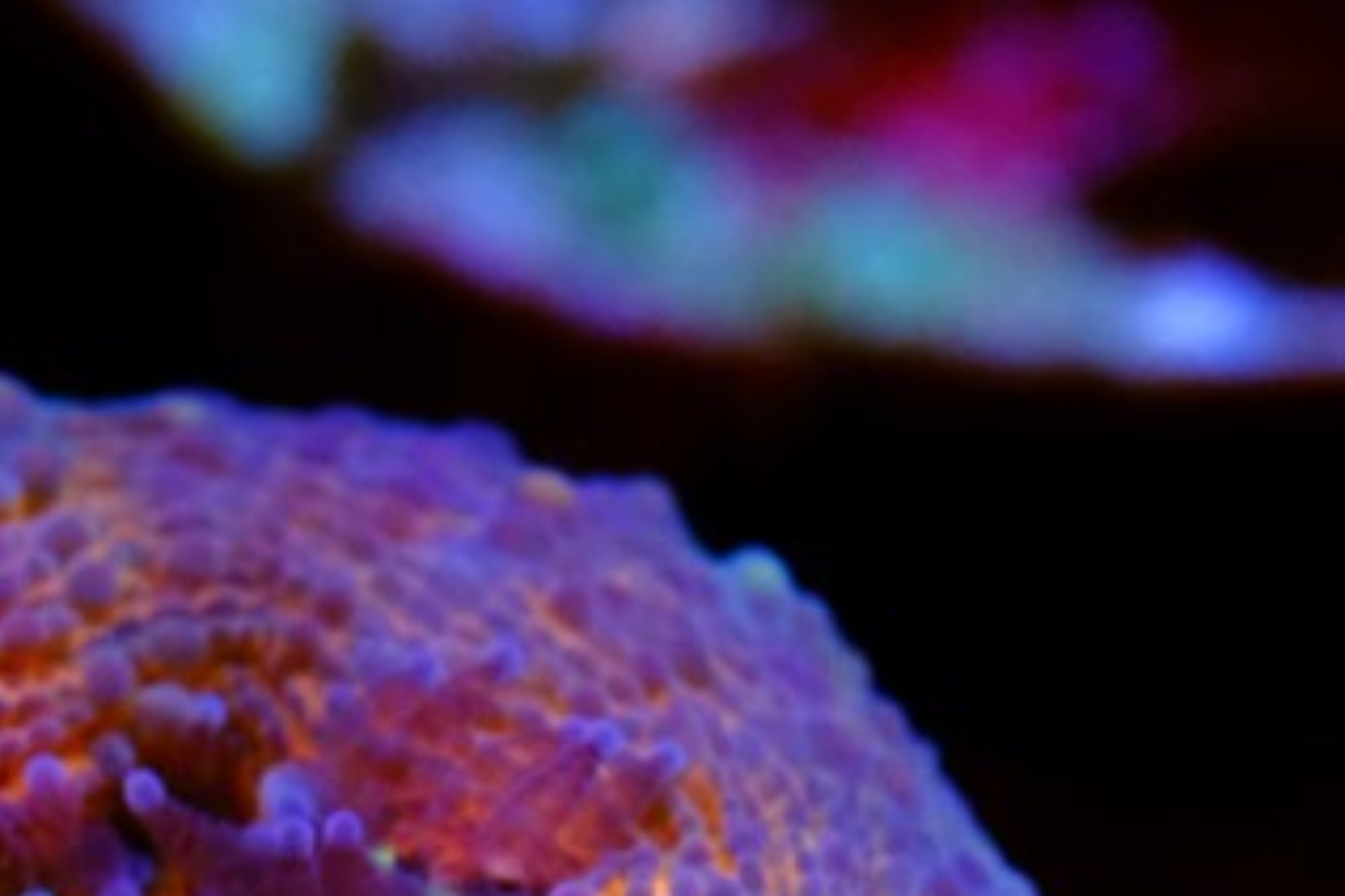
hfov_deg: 5.4
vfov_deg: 3.6
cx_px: -372
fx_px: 14084
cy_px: 1274
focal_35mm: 377
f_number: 9
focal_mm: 80
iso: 4000
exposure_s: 1/125
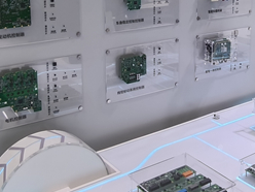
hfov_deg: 36.6
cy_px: 12
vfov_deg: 26.9
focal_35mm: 52
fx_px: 383
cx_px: 160
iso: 80
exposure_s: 1/100
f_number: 2
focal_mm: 2.32
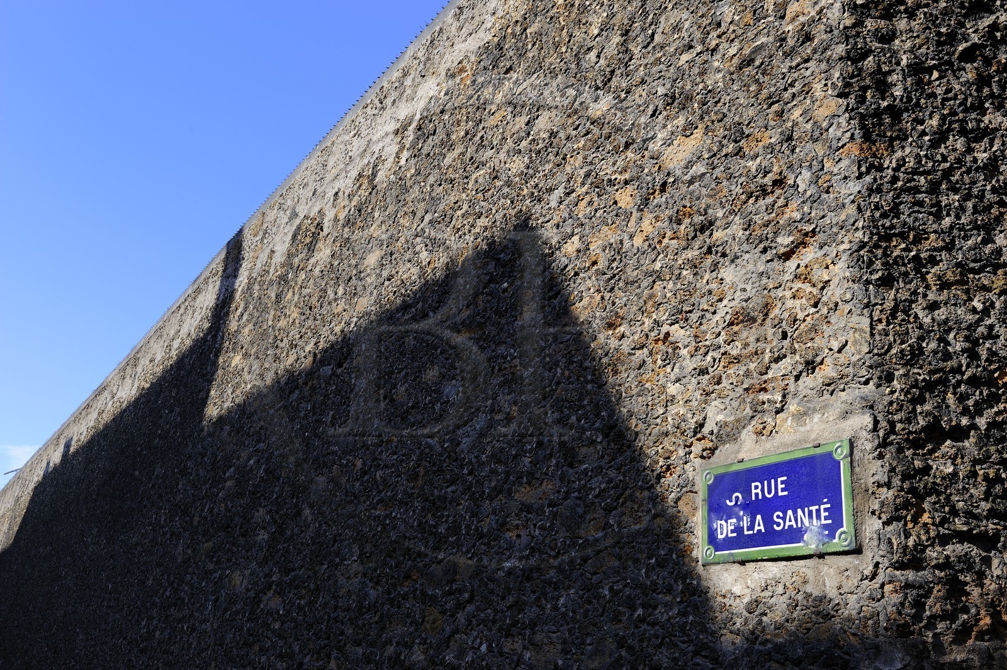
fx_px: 894
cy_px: 335
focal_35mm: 32
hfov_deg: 58.8
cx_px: 504
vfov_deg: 41.0
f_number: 9
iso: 200
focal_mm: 32
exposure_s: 1/160
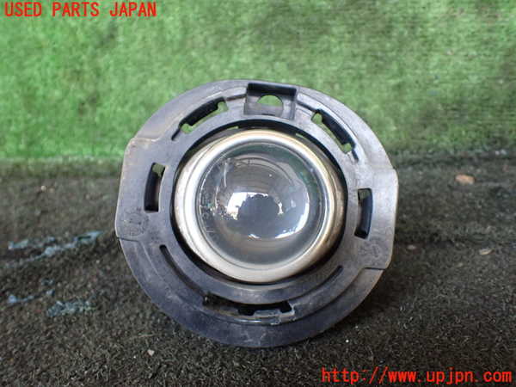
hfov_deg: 60.0
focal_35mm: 30
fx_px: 447
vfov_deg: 46.8
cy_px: 194
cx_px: 258
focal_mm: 5.4
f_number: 2.3
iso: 500
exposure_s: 1/125
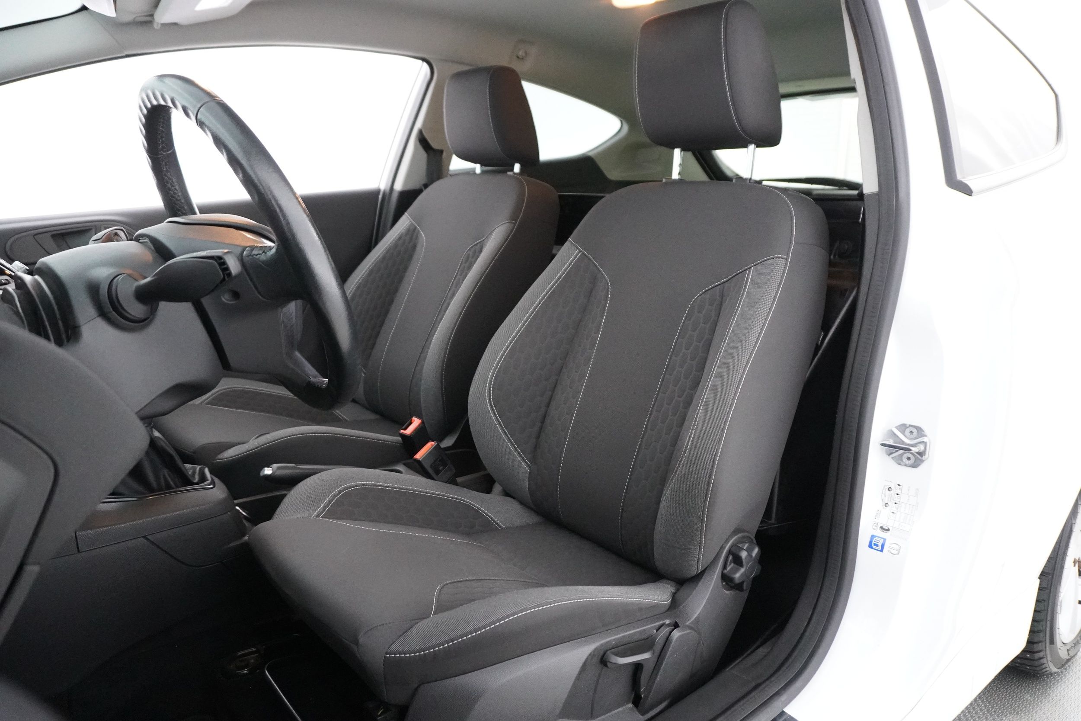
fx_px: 721
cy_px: 360
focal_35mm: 24
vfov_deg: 53.1
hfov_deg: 73.7
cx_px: 540
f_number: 3.5
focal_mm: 16
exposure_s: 1/80
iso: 6400
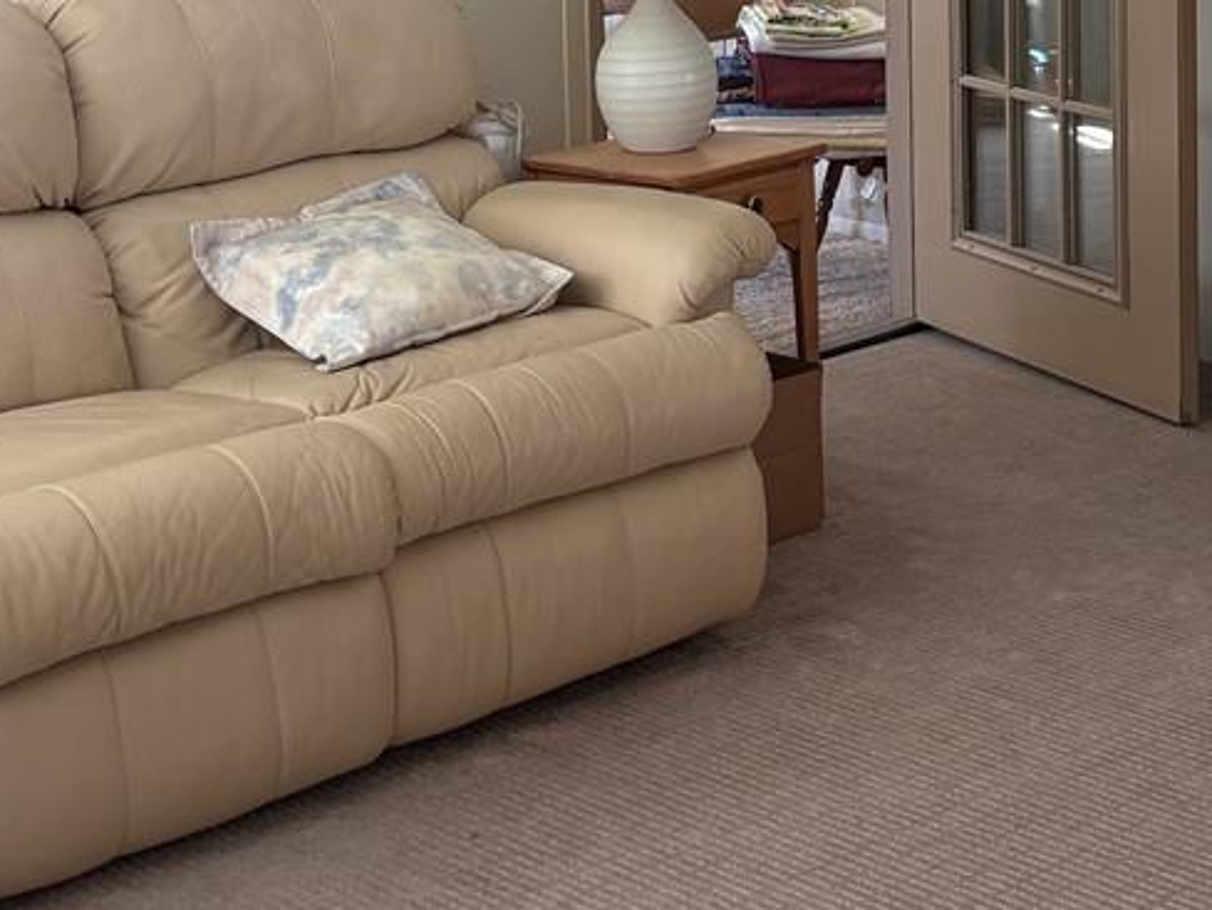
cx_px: 736
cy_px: -99
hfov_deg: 23.0
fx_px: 2977
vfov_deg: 16.8
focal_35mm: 85
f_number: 1.6
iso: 100
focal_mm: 5.96
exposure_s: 1/60
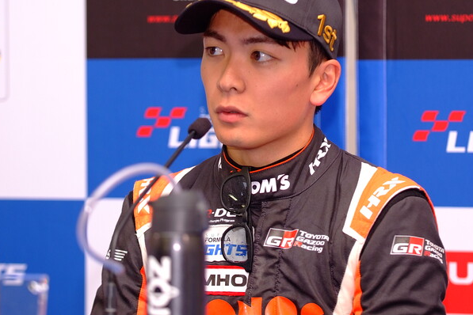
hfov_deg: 10.3
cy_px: 158
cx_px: 242
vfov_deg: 6.9
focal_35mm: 199
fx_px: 2614
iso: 400
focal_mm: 110
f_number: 2.8
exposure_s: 1/250
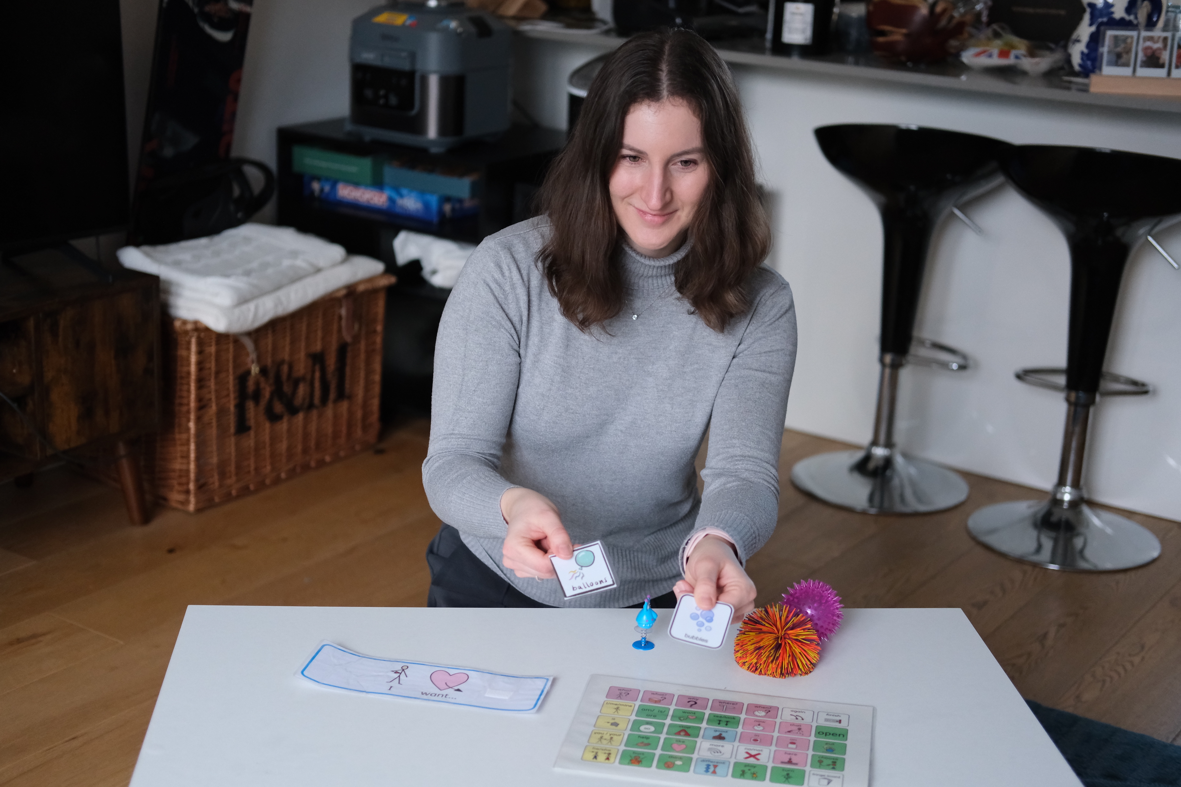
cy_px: 394
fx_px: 1739
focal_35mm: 53
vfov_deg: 25.5
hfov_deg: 37.5
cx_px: 590
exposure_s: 1/500
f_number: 2
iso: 2000
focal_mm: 35
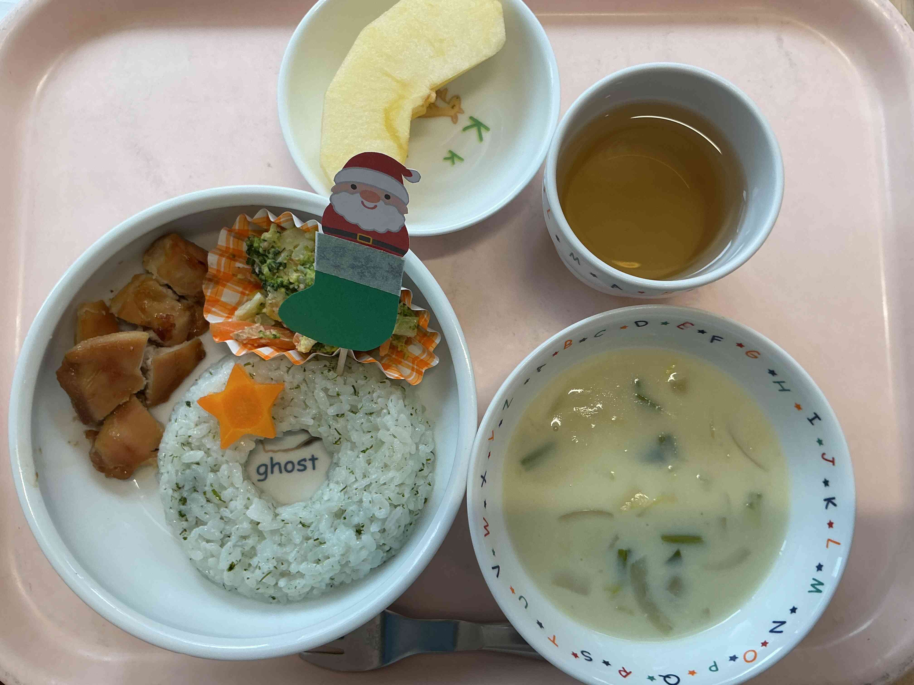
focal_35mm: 29
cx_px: 457
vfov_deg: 48.2
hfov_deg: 61.7
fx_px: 766
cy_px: 342
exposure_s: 1/100
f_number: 1.8
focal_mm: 3
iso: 40
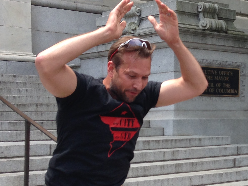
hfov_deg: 21.4
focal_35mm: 87
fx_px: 623
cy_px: 156
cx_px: 272
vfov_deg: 16.8
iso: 50
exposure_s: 1/531
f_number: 2.4
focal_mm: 4.12
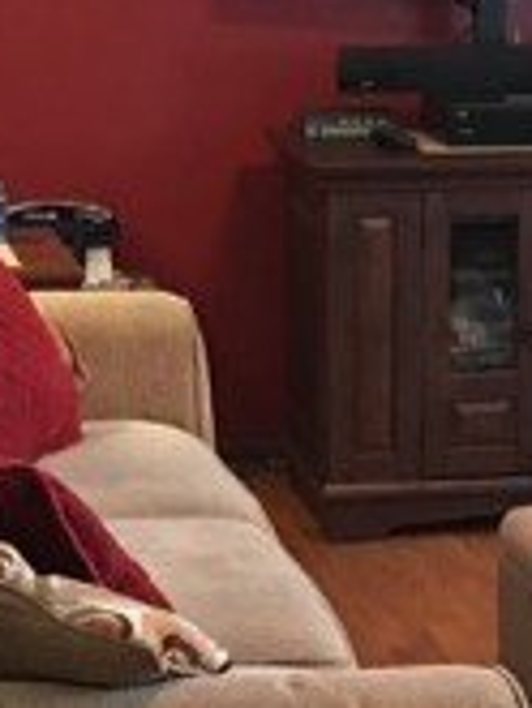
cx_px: 416
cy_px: 592
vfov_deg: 14.5
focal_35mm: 135
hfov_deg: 11.0
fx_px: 2763
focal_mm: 4.15
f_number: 2.2
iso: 80
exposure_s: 1/8
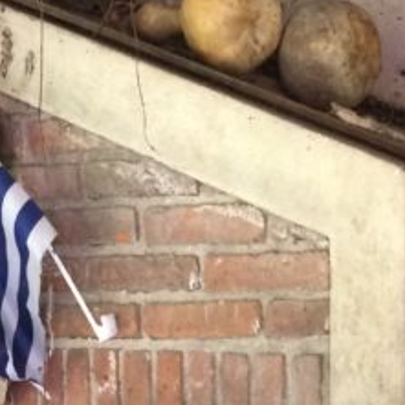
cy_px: 658
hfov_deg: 14.4
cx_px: 409
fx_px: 1575
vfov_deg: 13.5
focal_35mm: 119
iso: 200
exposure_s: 1/33
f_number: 2.2
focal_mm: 4.15
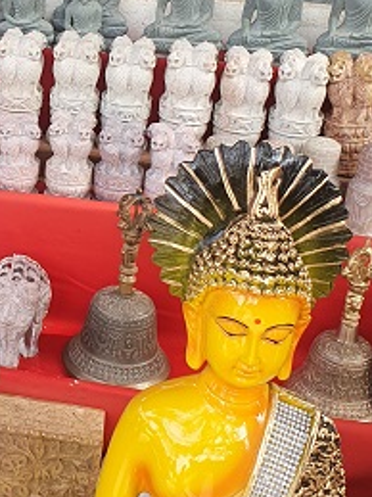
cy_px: 173
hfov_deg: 19.5
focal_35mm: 73
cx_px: -11
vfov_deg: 26.6
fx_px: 1047
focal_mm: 4.32
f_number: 2.4
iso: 50
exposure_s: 1/107
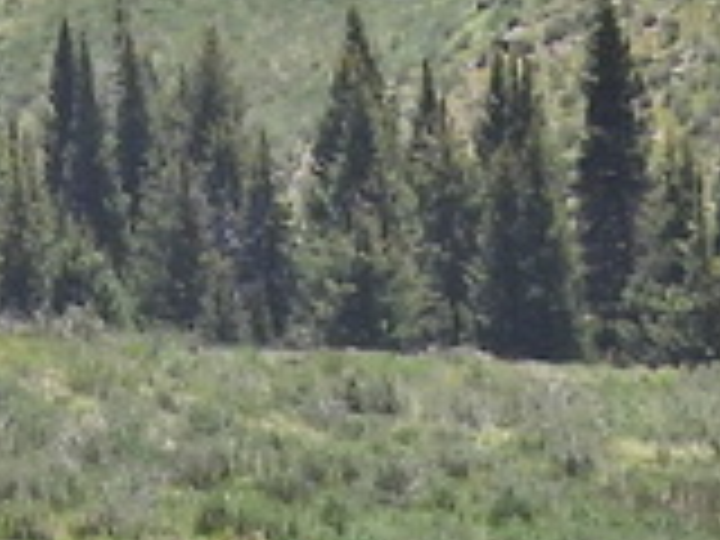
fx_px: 9963
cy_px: -580
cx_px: -549
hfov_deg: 4.1
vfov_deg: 3.1
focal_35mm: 479
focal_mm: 10.7
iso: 100
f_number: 3.5
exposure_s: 1/800
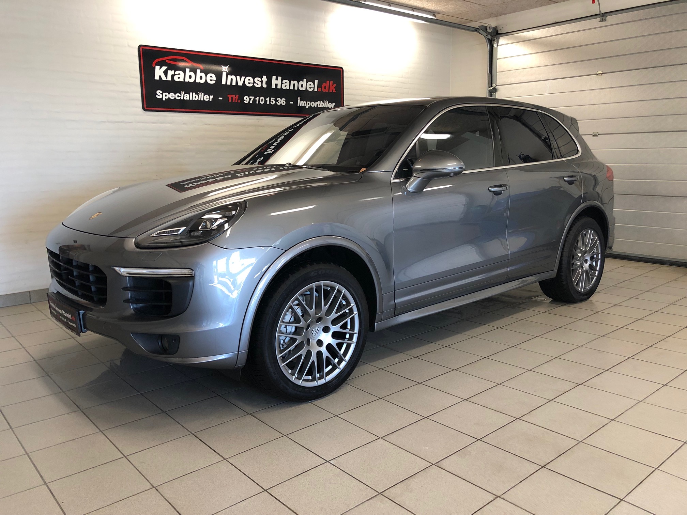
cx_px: 344
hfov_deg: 63.4
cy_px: 258
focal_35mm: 28
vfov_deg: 49.7
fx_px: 556
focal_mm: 3.99
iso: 40
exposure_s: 1/33
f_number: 1.8
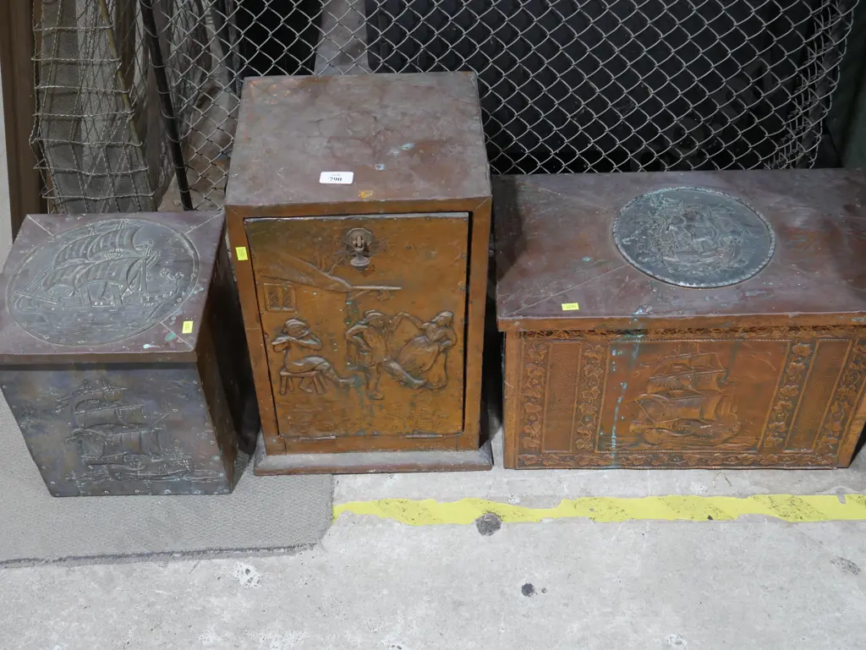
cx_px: 433
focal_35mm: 44
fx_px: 1101
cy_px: 325
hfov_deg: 42.9
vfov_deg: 32.9
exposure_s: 1/60
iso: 640
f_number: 4.7
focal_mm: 22
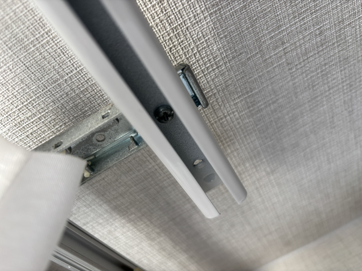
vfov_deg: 53.1
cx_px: 181
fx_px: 272
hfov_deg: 67.3
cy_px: 136
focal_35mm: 26
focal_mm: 5.96
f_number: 1.6
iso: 125
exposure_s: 1/121
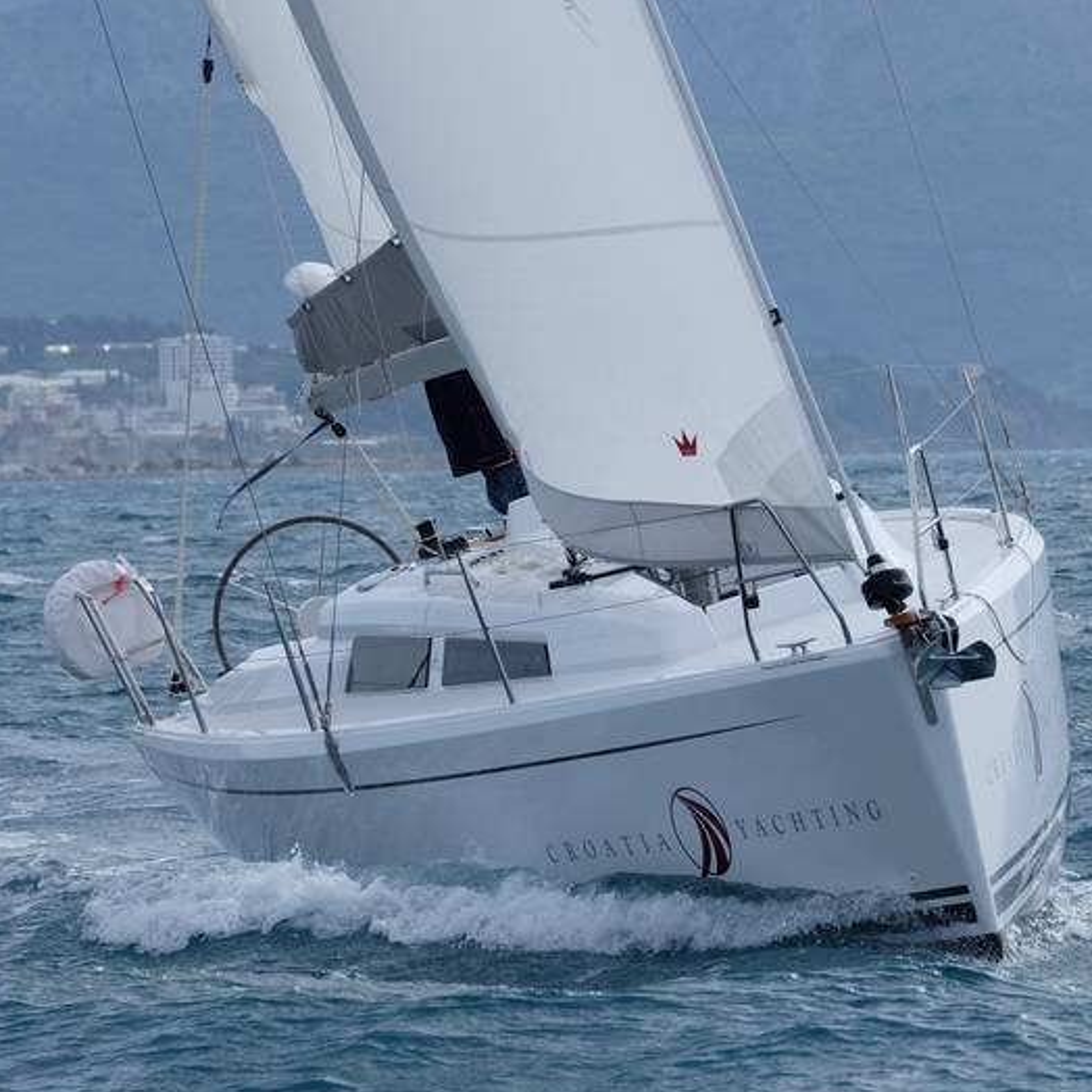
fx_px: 13241
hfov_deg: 4.7
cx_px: 719
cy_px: 609
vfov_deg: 4.7
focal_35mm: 371
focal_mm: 152.6
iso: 200
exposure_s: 1/400
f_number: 8
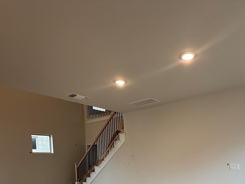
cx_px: 155
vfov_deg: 47.3
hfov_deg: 66.1
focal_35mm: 26
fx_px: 184
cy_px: 168
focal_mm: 2.22
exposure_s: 1/120
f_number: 2.2
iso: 100
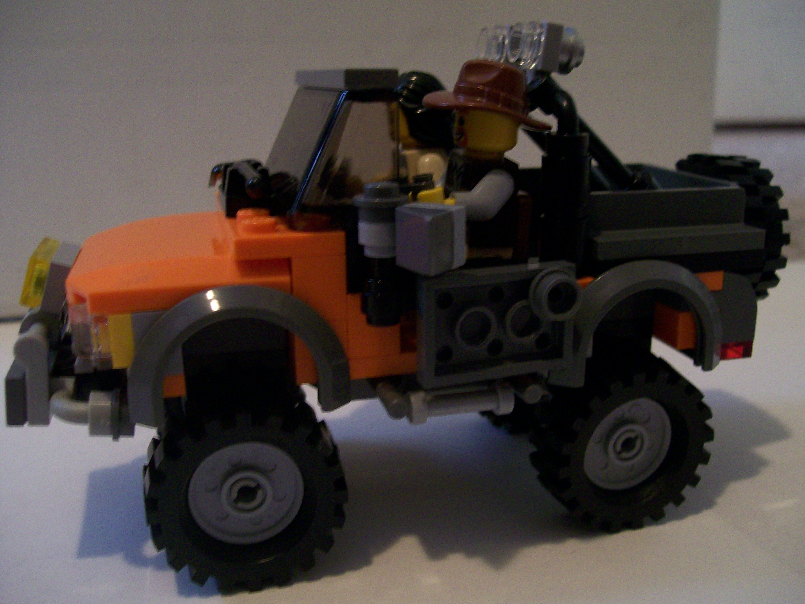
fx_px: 837
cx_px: 402
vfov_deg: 39.7
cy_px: 302
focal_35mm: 36
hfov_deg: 51.4
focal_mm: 6
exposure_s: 1/8
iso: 160
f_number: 2.7
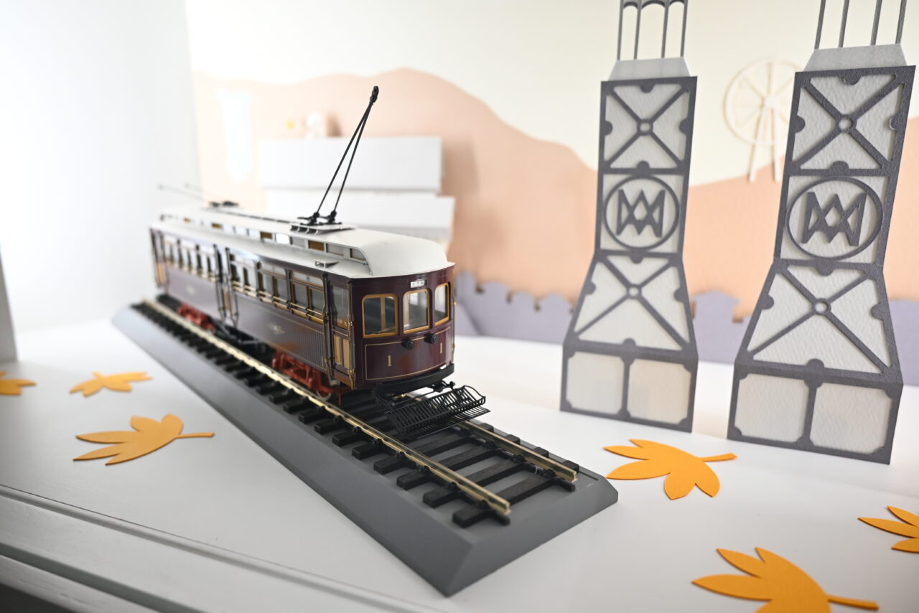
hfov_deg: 73.7
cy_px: 306
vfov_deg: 53.2
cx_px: 460
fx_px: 613
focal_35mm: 24
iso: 800
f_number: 4
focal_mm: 24
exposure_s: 1/125
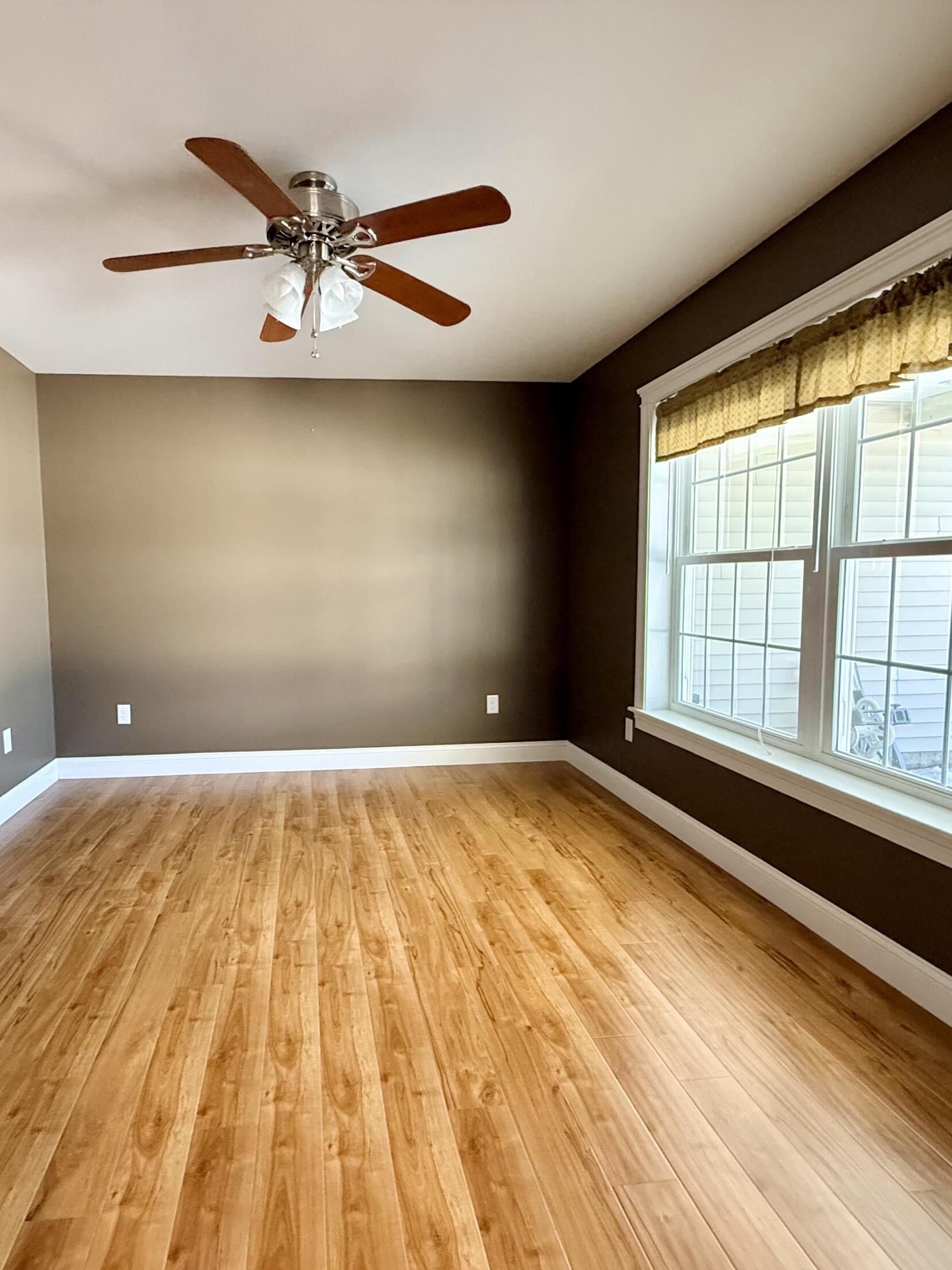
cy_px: 643
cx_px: 379
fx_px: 697
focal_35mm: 19
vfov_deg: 84.7
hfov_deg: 68.0
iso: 500
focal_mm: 2.22
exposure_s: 1/120
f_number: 2.2
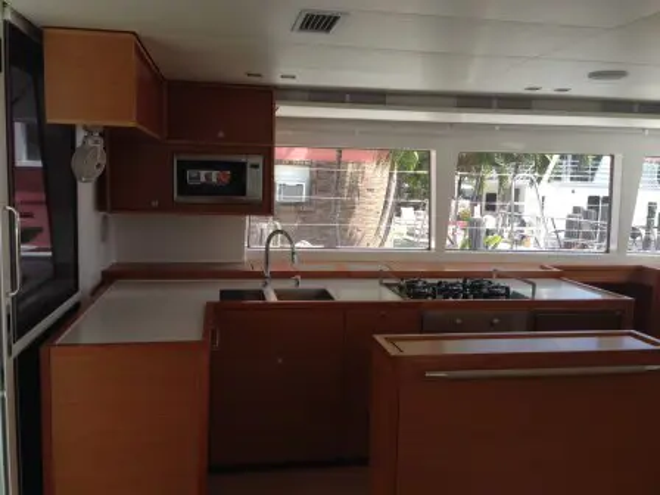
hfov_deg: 55.4
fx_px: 629
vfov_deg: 42.9
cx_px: 330
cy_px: 248
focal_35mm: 33
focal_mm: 4.12
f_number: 2.4
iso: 50
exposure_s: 1/294
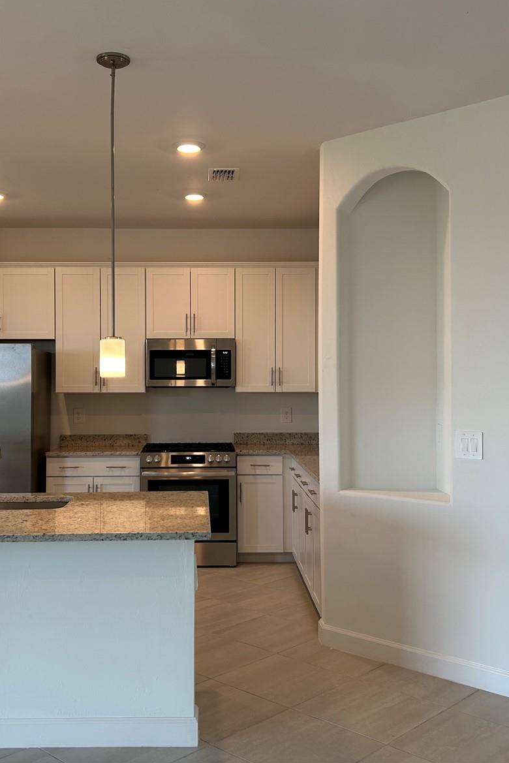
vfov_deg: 51.9
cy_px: 372
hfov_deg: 35.9
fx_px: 784
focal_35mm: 37
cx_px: 208
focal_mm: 5.7
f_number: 1.5
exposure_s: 1/120
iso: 64
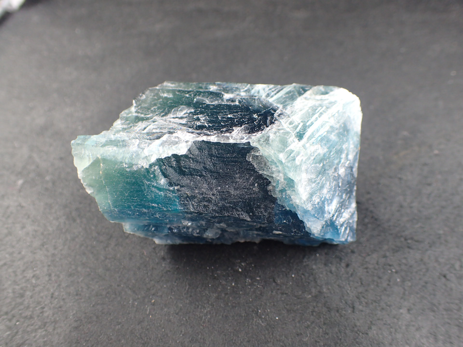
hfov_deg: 60.0
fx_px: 401
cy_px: 174
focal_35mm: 30
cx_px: 232
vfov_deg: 46.8
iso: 200
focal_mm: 5.5
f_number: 2.3
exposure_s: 1/125
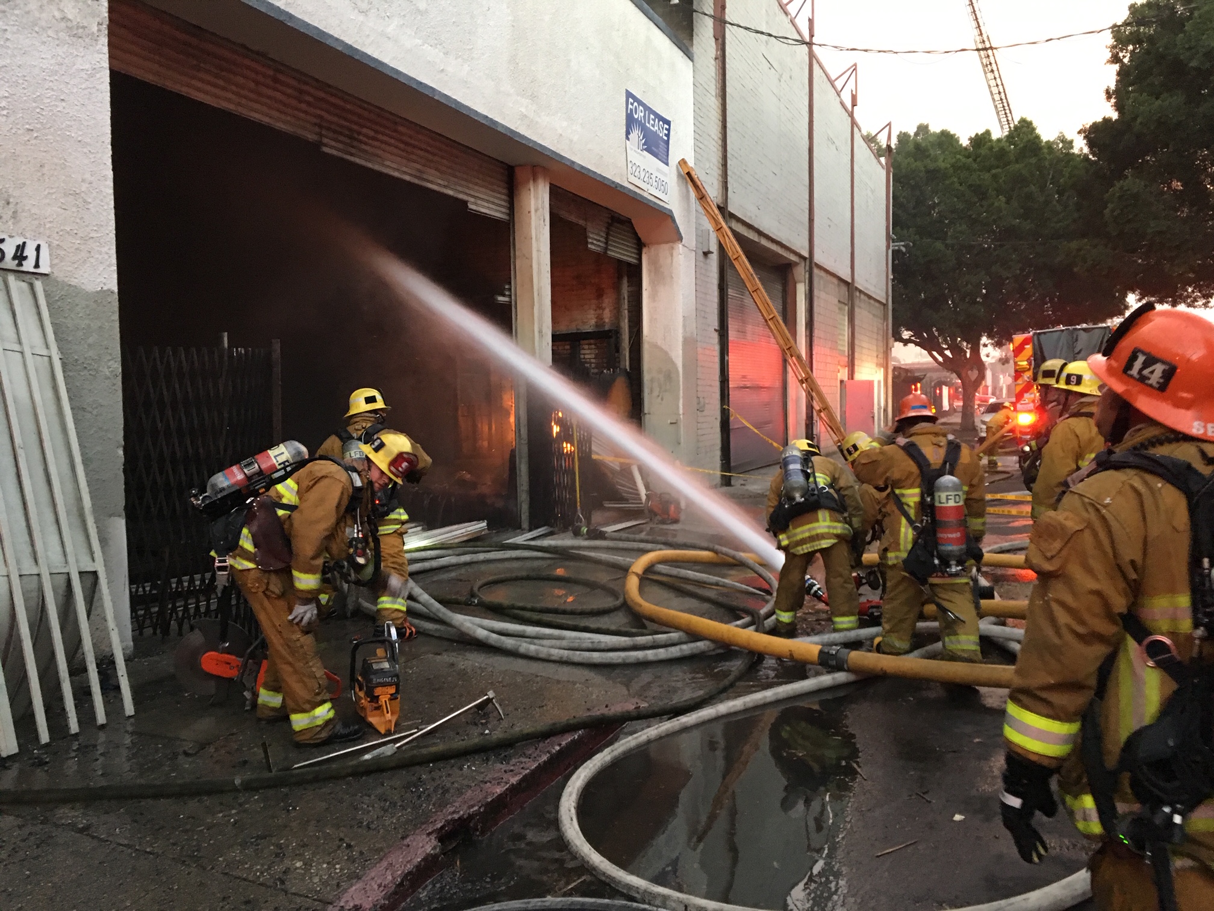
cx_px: 607
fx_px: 1017
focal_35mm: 29
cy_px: 456
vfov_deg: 48.2
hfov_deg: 61.7
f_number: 2.2
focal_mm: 4.15
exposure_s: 1/30
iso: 200
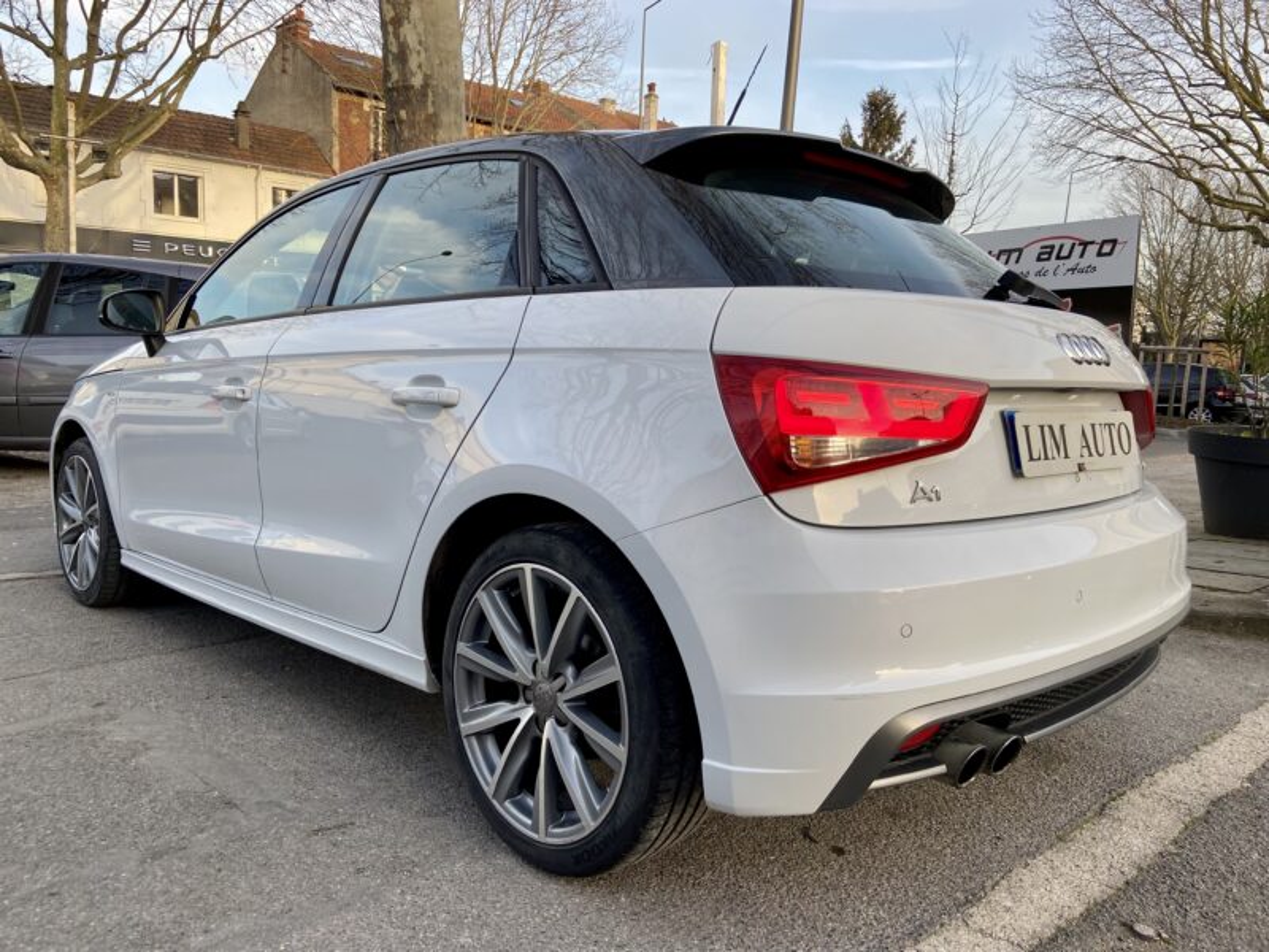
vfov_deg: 53.1
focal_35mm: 26
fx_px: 953
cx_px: 634
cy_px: 476
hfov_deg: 67.3
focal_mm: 4.25
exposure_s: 1/237
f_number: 1.8
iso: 32
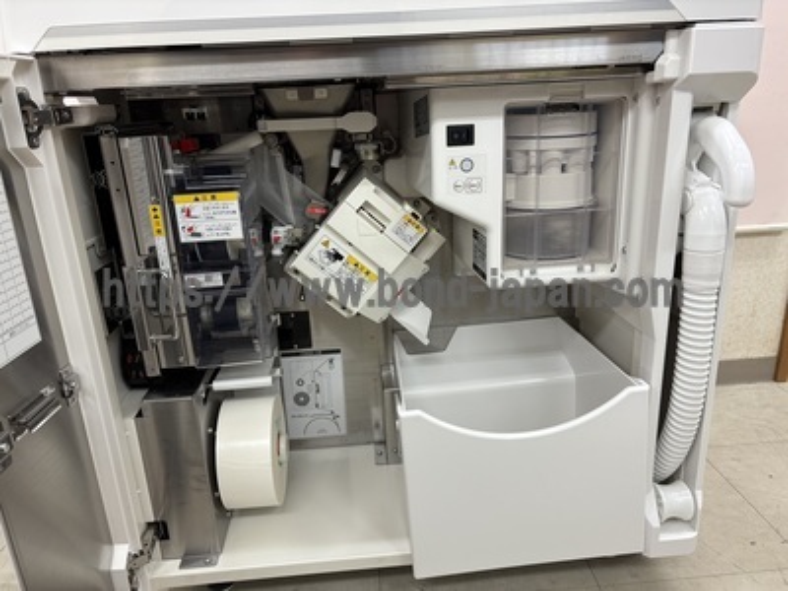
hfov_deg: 67.3
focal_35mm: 26
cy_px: 296
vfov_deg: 53.1
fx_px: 592
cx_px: 394
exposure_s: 1/120
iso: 100
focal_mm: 5.96
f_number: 1.6
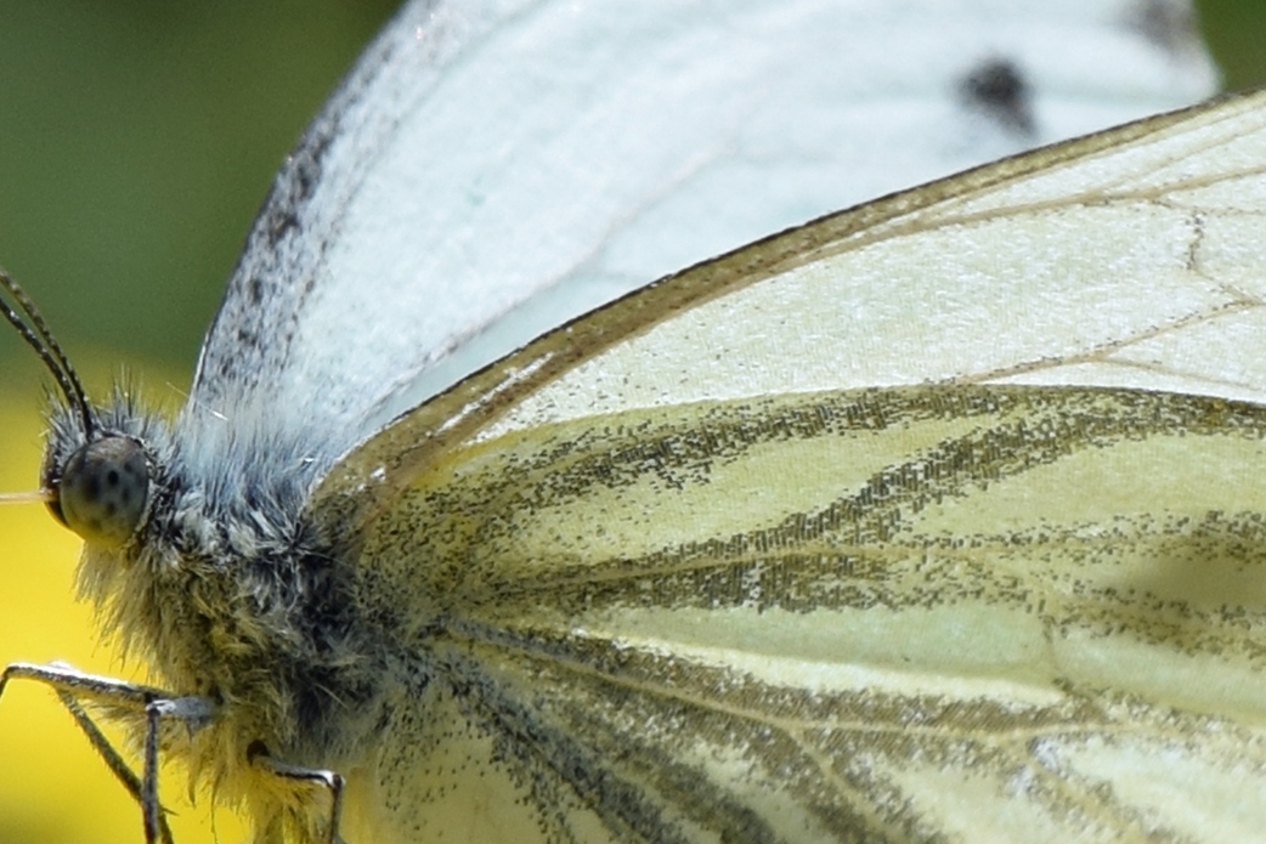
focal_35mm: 777
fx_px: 27326
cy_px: 512
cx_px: 397
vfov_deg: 1.8
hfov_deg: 2.7
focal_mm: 300
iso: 200
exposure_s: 1/800
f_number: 7.1
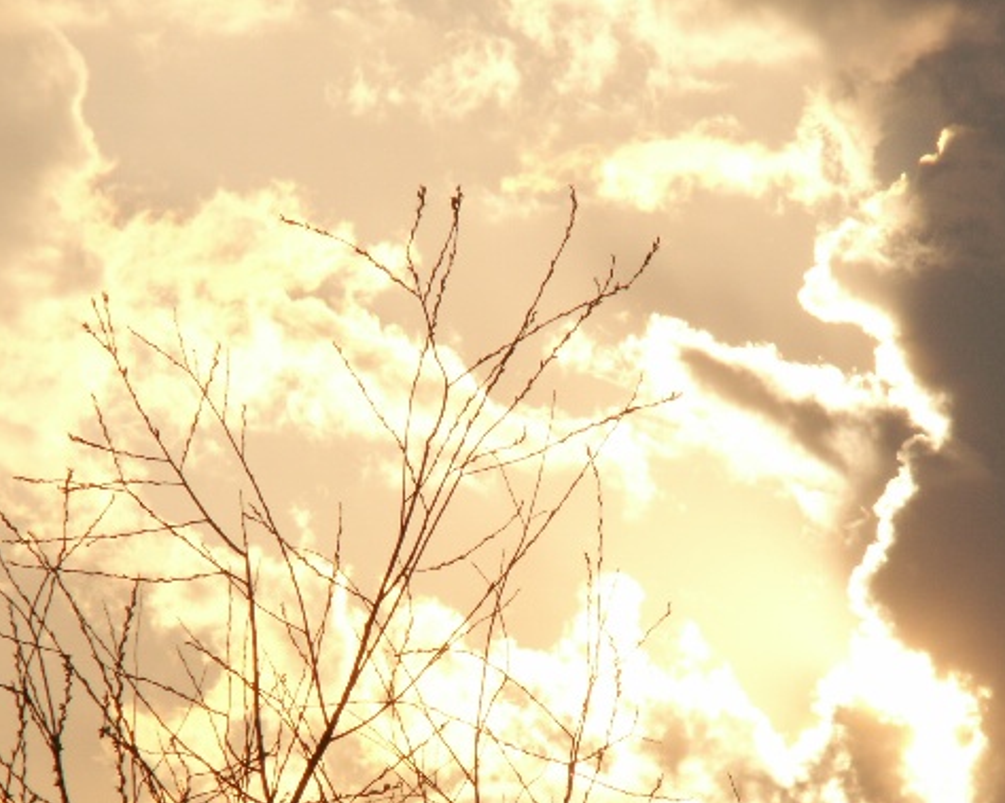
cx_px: 655
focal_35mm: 456
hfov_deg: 4.2
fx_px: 13561
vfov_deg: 3.4
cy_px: 597
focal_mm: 45.29
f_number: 7.1
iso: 50
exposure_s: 1/500
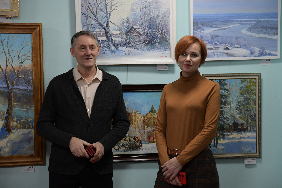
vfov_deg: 19.5
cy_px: 94
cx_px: 141
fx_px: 548
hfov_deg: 28.8
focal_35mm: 70
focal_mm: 70
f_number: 4
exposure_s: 1/250
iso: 3200
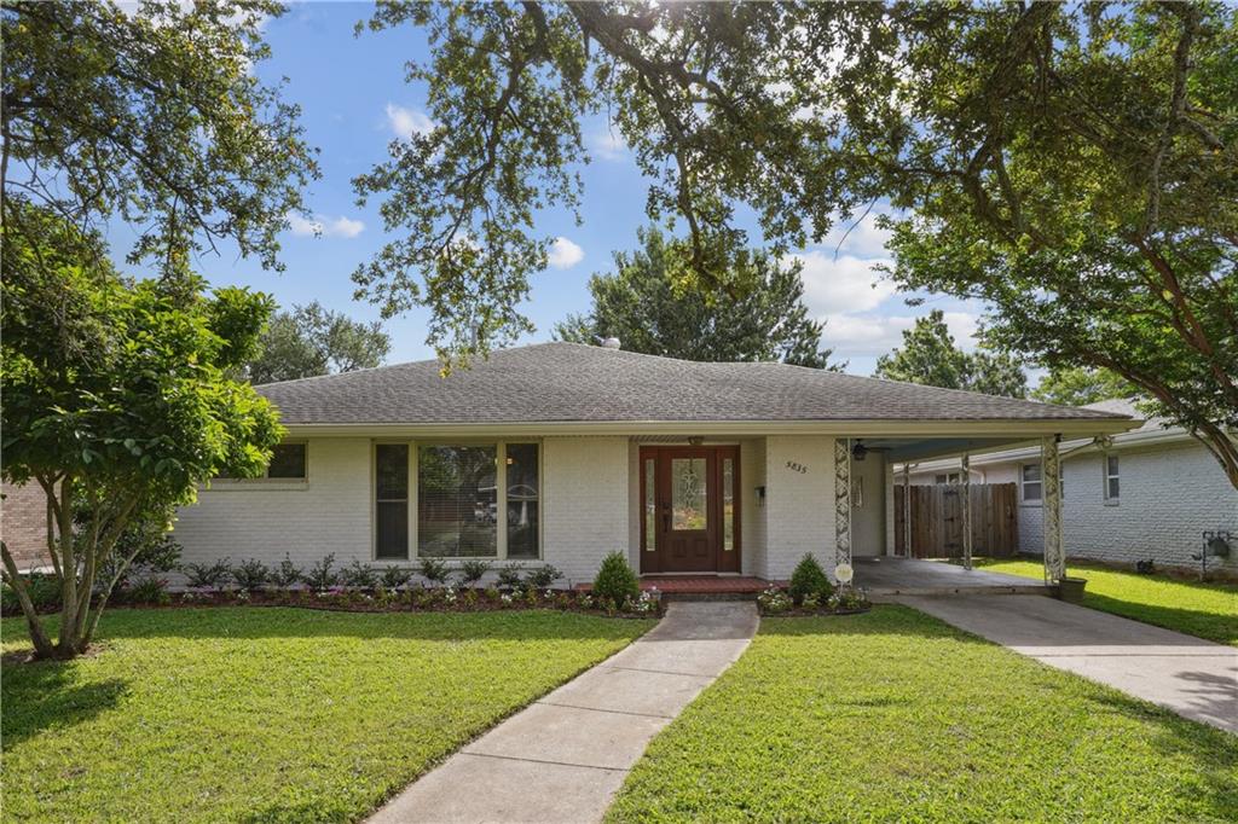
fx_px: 756
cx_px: 619
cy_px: 412
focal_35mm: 22
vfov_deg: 57.2
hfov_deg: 78.6
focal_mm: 22
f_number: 11
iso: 800
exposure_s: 1/640
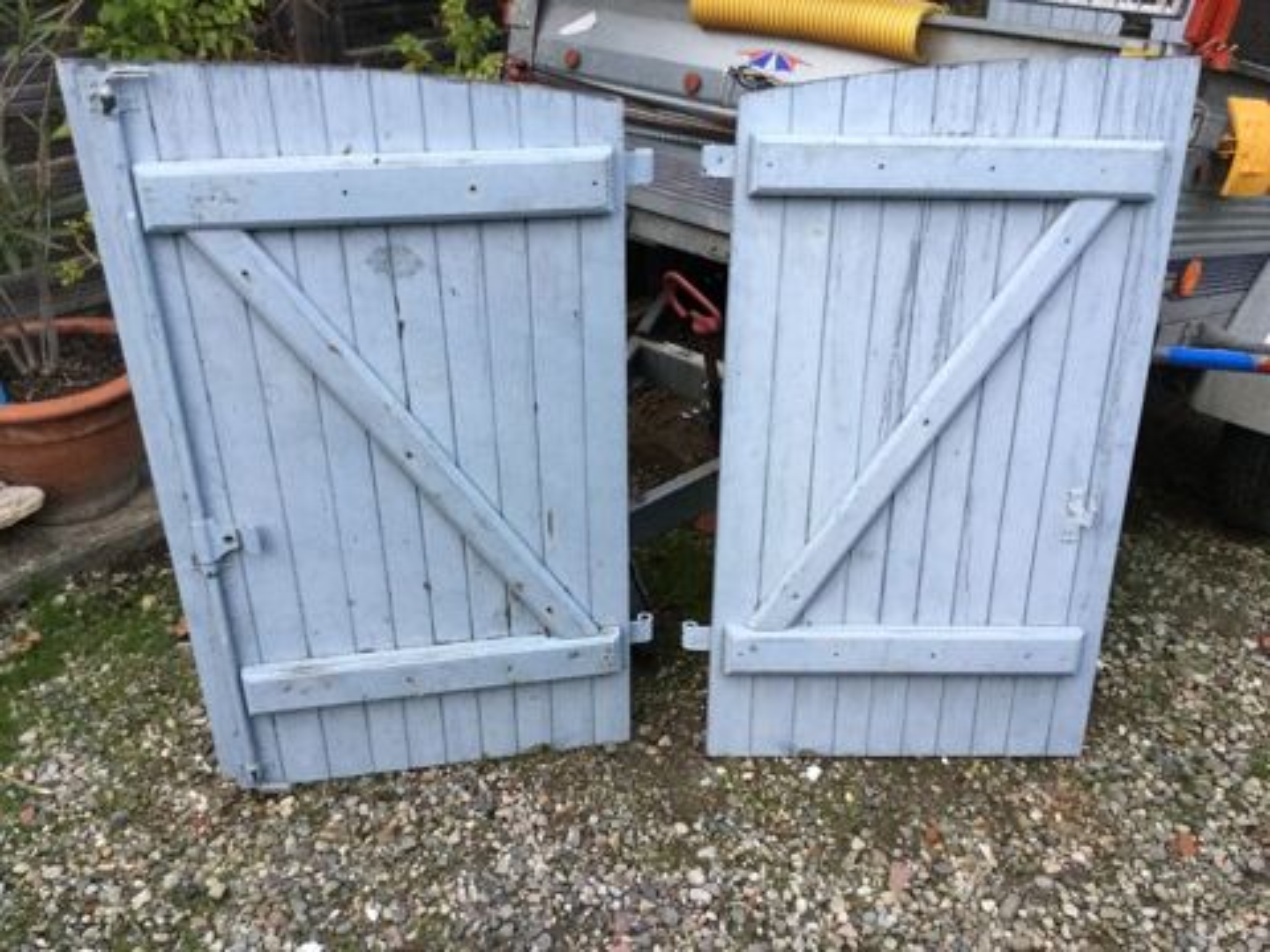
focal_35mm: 31
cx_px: 635
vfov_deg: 45.4
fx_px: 1137
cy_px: 476
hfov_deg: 58.4
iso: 125
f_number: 2.4
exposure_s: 1/33
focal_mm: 3.3
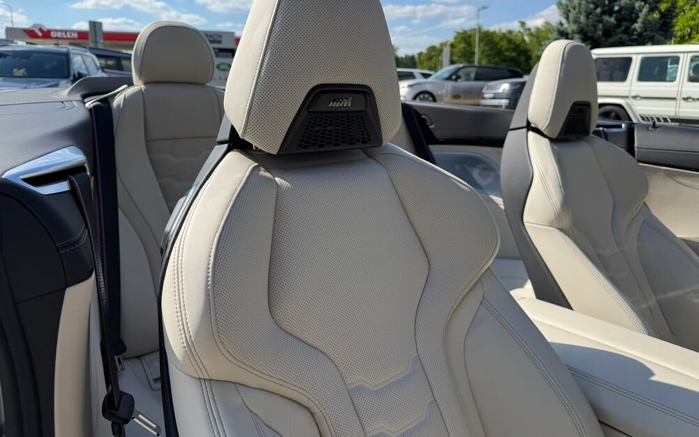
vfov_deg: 47.5
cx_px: 346
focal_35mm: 26
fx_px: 495
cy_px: 191
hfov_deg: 70.4
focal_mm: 6.76
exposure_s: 1/3597
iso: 80
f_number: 1.78
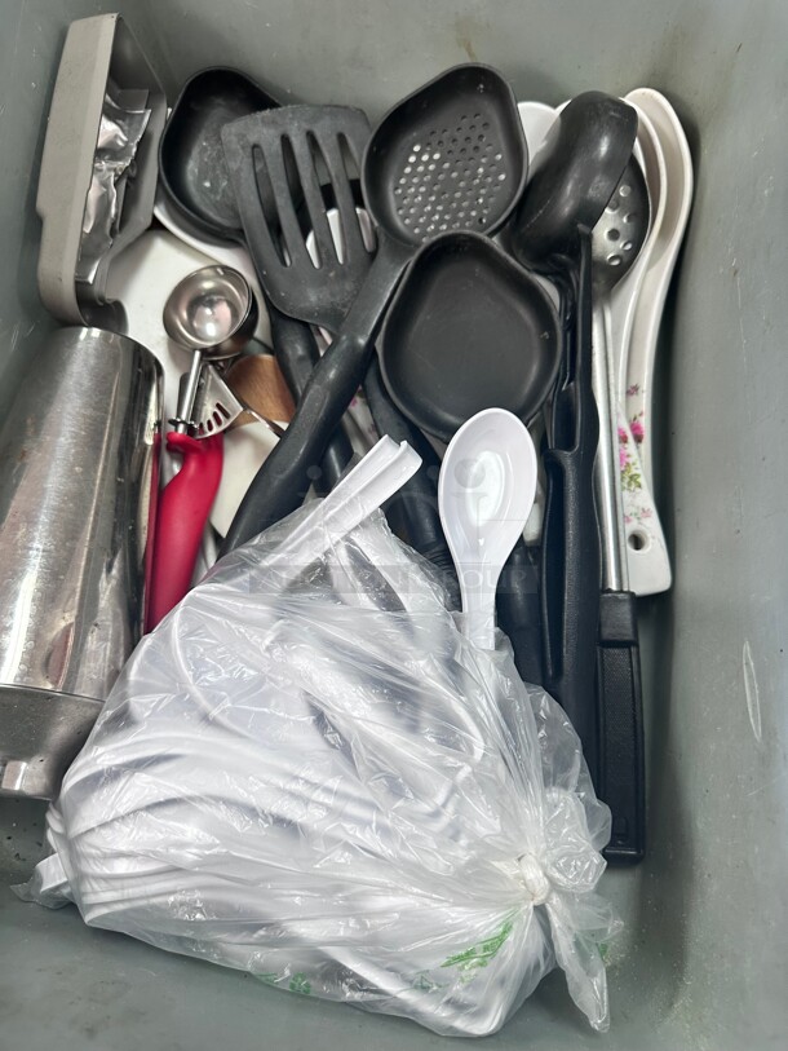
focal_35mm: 24
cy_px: 526
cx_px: 394
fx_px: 728
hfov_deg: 56.8
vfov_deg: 71.6
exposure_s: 1/120
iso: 200
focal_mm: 6.86
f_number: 1.78
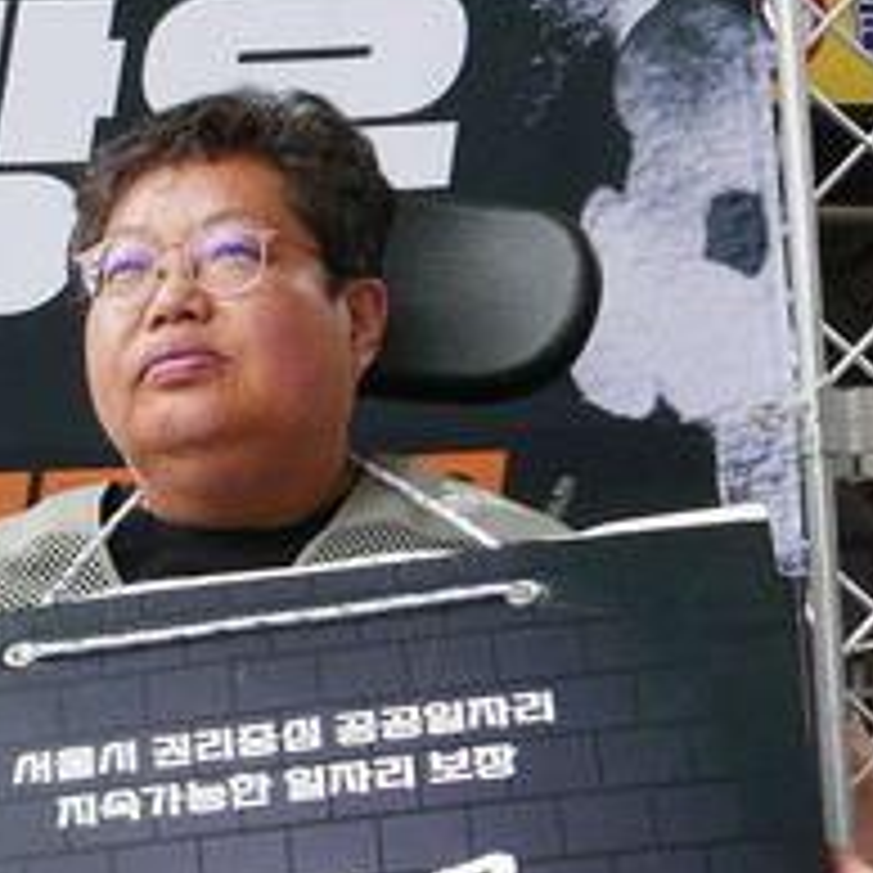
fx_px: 5992
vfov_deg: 8.3
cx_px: -1125
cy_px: 536
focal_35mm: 210
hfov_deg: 7.8
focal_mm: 22.7
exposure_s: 1/125
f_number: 5.6
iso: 200
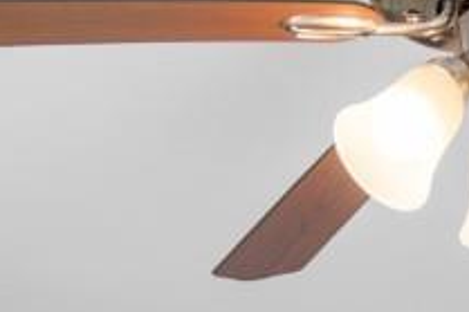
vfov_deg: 9.0
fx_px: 1614
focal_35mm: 124
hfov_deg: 16.4
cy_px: 918
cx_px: 359
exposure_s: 1/30
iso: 100
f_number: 4.8
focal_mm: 11
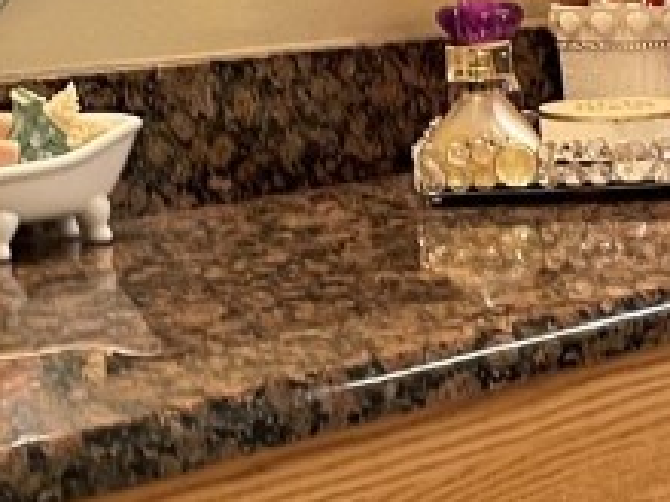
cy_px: 277
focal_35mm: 121
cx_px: 1093
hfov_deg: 14.8
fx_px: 2342
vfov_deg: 12.2
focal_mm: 4.2
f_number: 1.6
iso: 80
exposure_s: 1/60
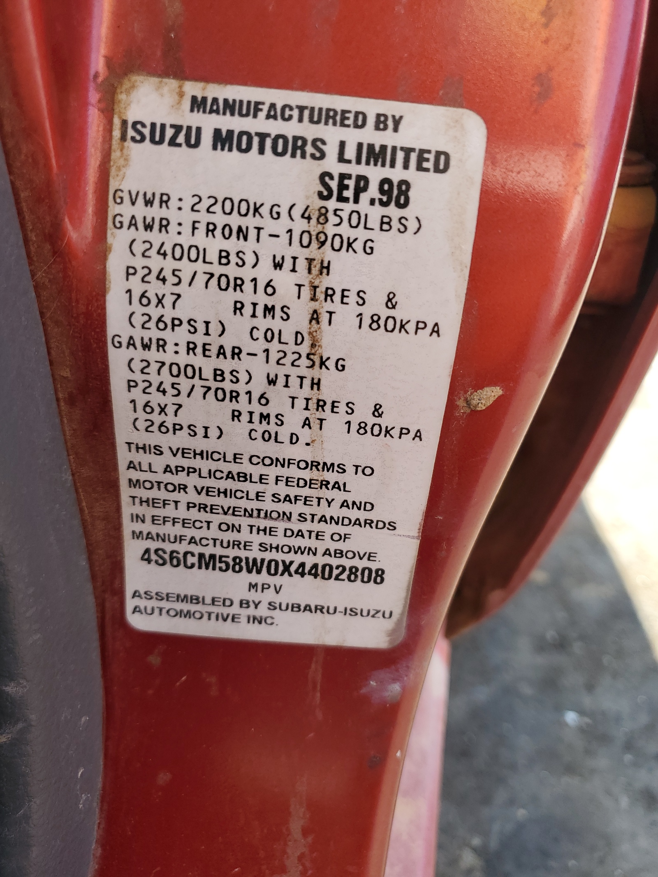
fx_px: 659
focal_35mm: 26
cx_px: 329
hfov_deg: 53.1
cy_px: 438
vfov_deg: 67.3
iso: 50
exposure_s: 1/227
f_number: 1.5
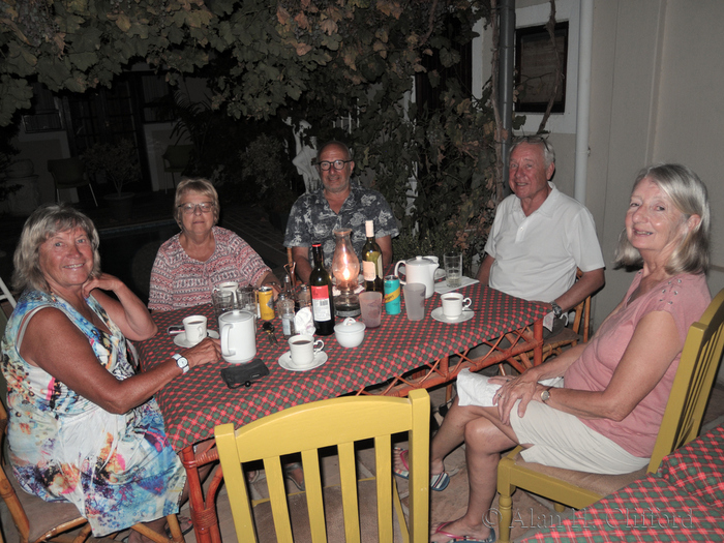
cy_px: 272
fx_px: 586
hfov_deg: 63.4
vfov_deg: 49.7
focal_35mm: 28
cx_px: 362
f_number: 2
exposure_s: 1/30
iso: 100
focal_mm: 6
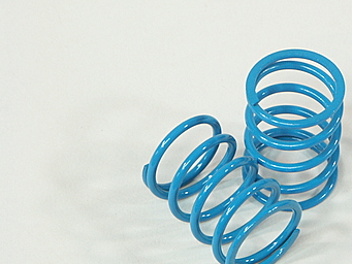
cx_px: 253
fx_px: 2980
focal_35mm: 293
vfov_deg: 5.1
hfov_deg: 6.8
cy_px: 162
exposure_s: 1/13
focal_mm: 50.69
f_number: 10
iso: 100
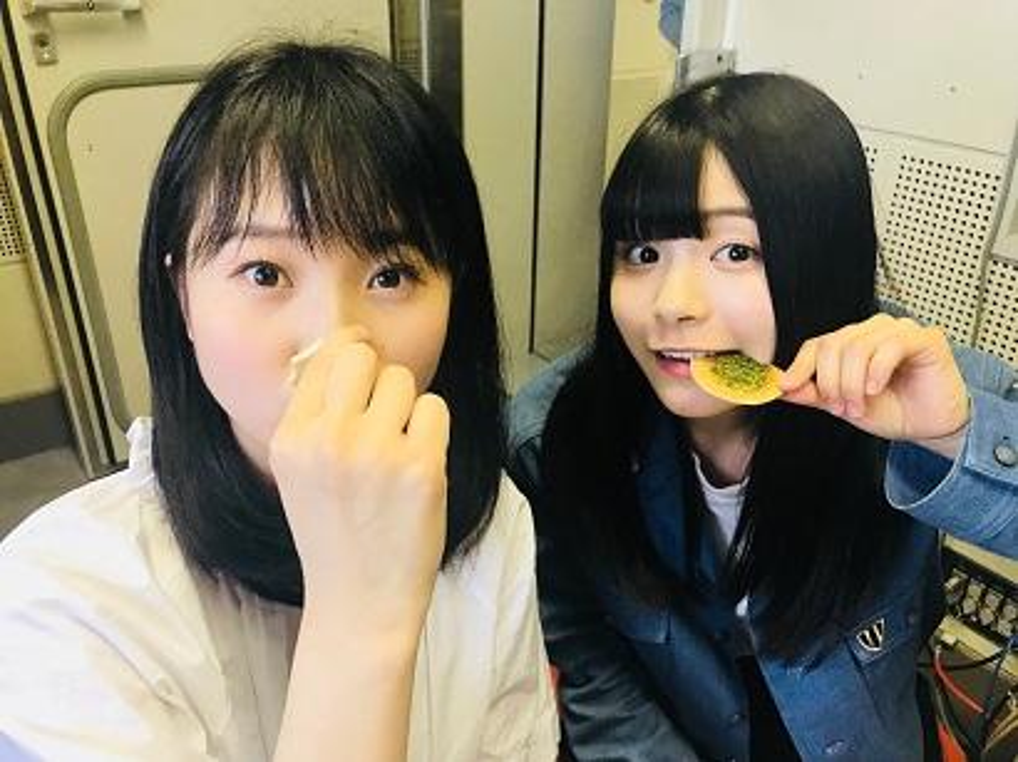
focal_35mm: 28
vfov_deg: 49.7
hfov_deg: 63.5
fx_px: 823
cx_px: 509
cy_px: 381
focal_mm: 4
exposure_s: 1/33
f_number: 1.8
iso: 40
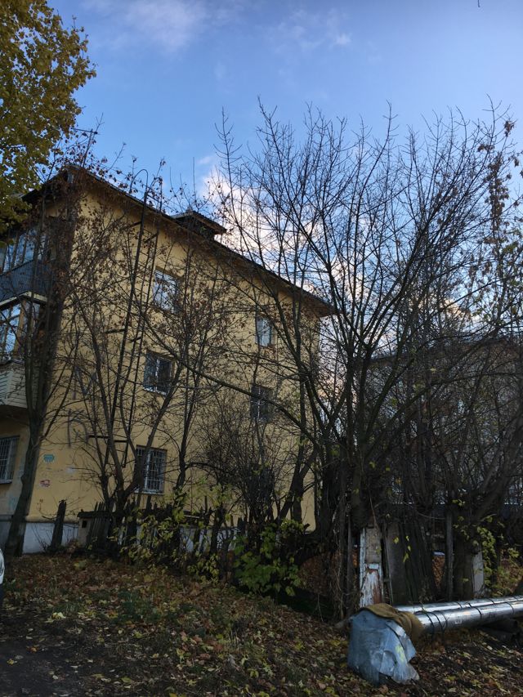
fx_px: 584
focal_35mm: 29
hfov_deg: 48.2
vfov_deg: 61.7
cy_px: 348
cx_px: 262
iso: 25
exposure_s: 1/174
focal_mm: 4.15
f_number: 2.2
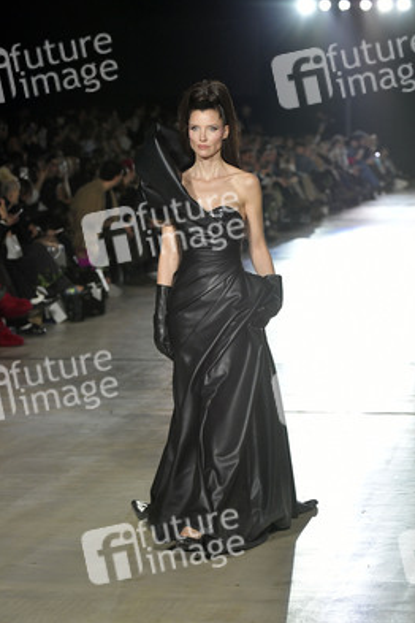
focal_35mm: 112
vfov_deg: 18.3
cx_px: 209
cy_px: 309
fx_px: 1937
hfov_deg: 12.2
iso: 3200
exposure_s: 1/500
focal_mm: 110
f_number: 5
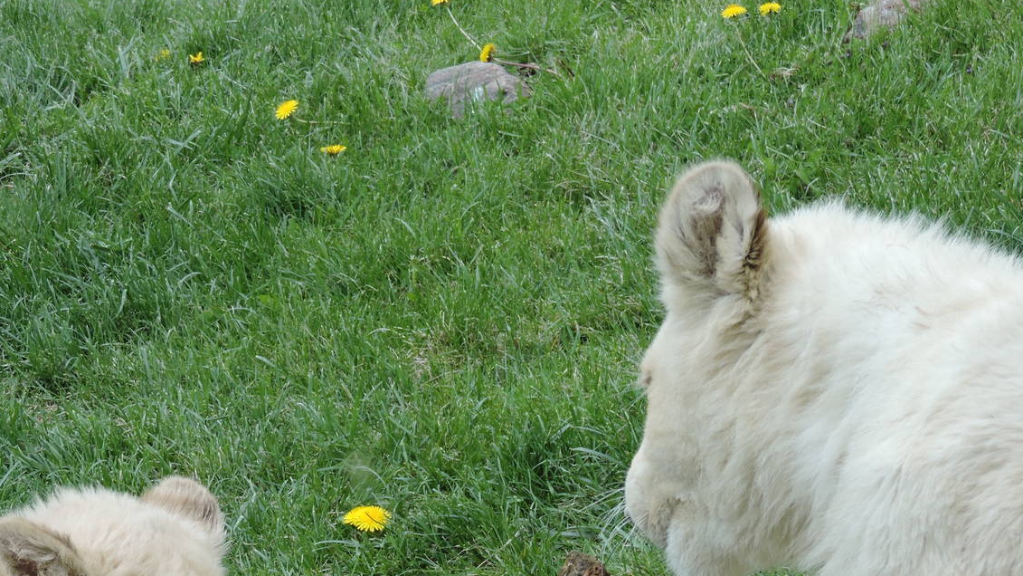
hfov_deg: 11.6
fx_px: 5018
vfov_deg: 6.5
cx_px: 478
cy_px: 509
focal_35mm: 185
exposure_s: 1/250
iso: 100
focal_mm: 21.4
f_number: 4.2
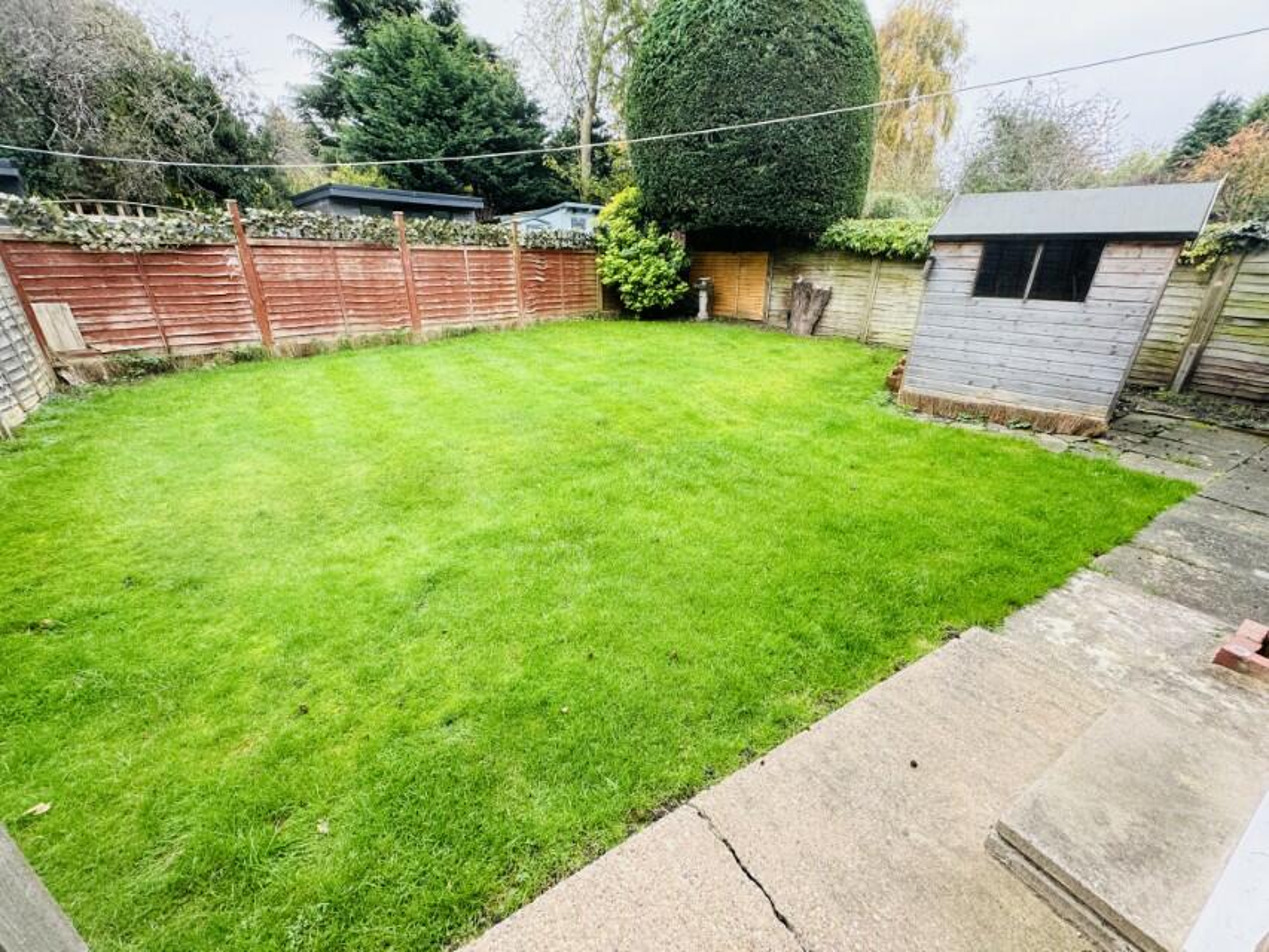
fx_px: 513
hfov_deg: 102.1
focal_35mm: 14
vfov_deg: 85.7
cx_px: 634
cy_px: 476
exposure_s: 1/99
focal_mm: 2.22
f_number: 2.2
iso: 100
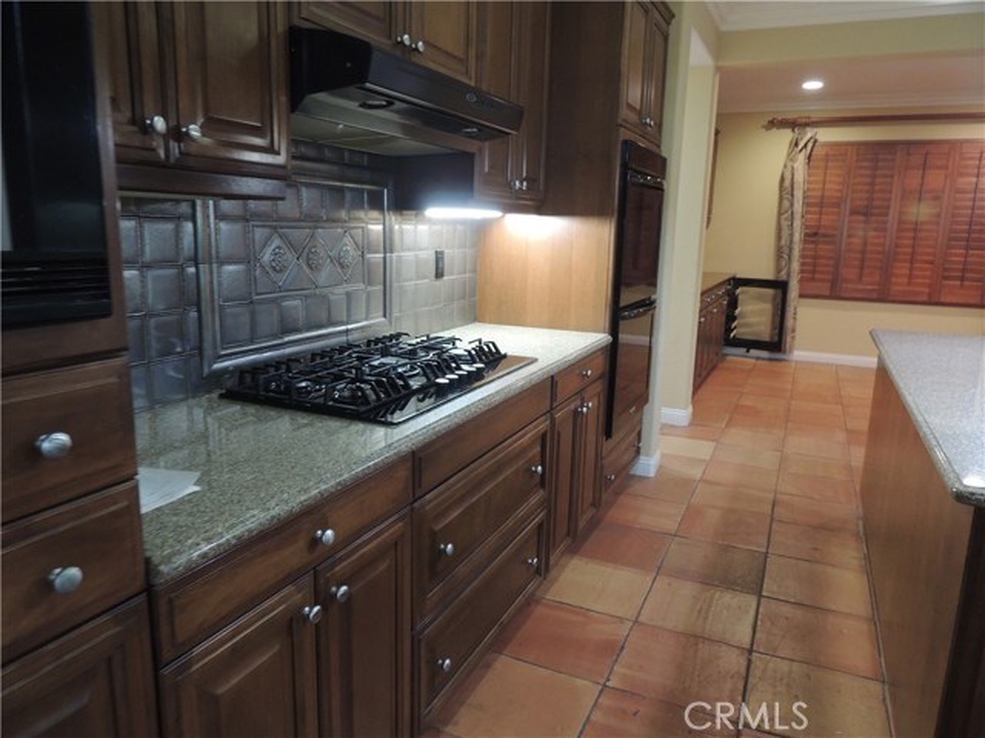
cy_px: 369
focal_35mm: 24
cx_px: 492
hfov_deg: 71.6
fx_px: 683
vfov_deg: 56.8
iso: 400
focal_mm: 4.3
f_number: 3
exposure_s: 1/13
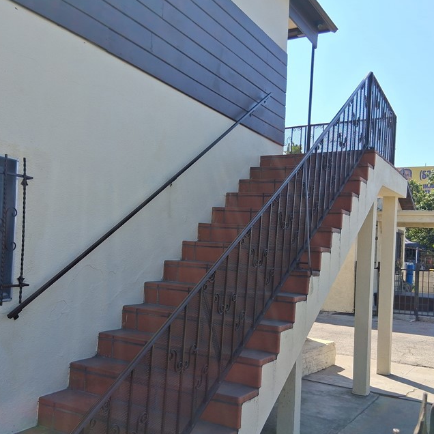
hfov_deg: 44.8
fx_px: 525
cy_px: 249
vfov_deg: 44.8
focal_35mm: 37
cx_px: 188
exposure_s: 1/549
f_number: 1.8
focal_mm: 3.98
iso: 25
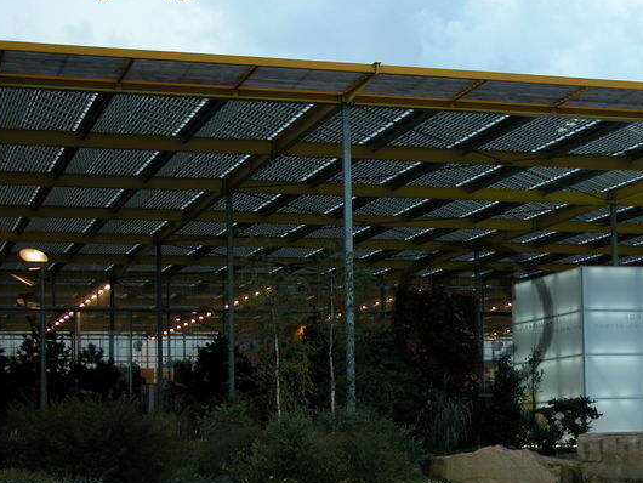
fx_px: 1598
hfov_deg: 22.6
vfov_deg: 17.1
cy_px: 319
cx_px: 472
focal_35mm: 86
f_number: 3.1
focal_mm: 14.7
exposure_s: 1/30
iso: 100
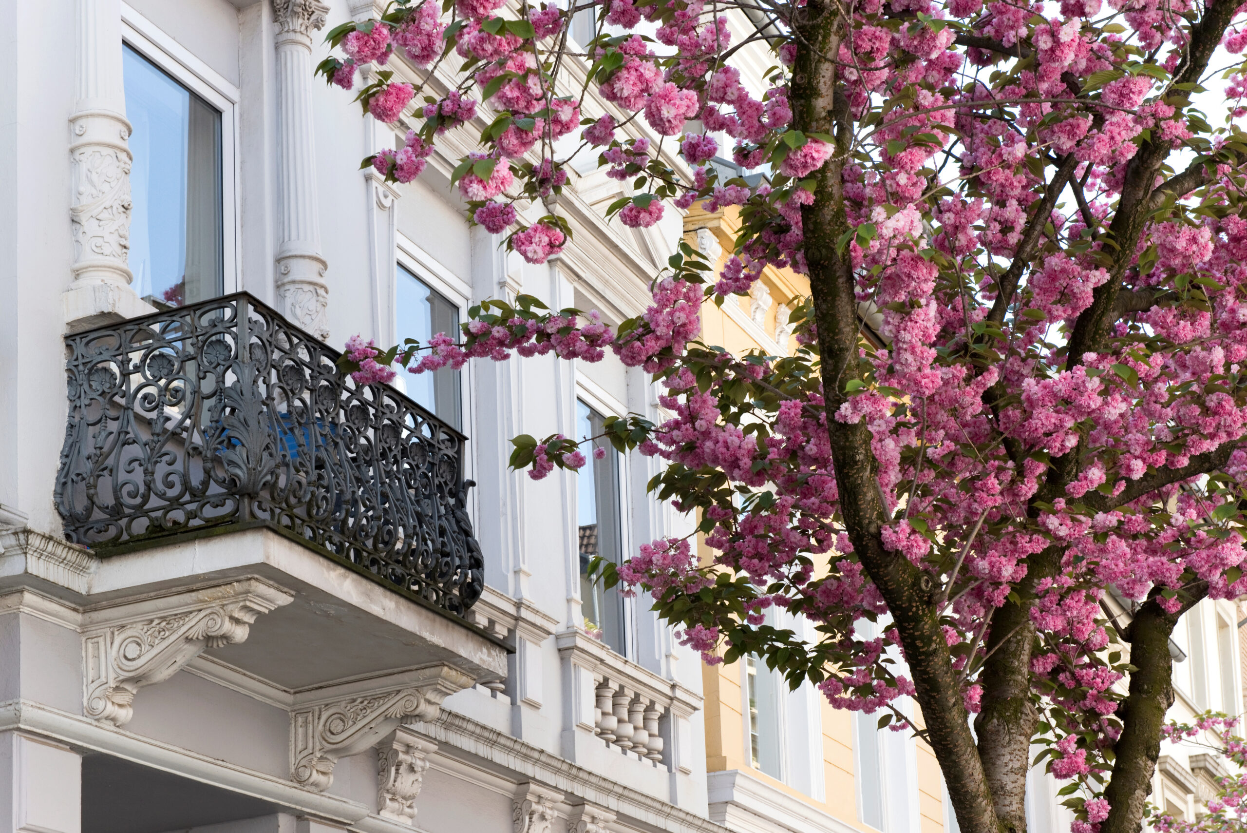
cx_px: 624
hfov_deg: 28.8
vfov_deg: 19.5
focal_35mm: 70
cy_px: 416
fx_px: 2426
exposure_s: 1/125
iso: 400
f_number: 11
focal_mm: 70
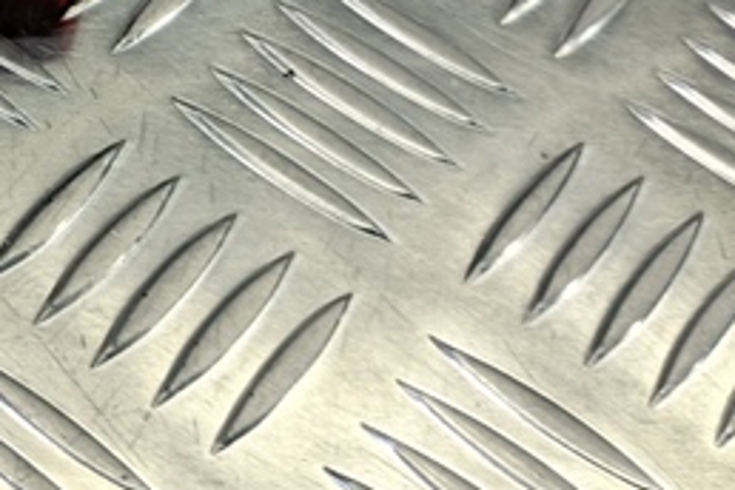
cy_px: -490
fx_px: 1939
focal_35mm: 95
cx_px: -547
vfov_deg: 12.6
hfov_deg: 17.7
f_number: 1.6
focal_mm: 4.11
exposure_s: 1/33.3
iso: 105
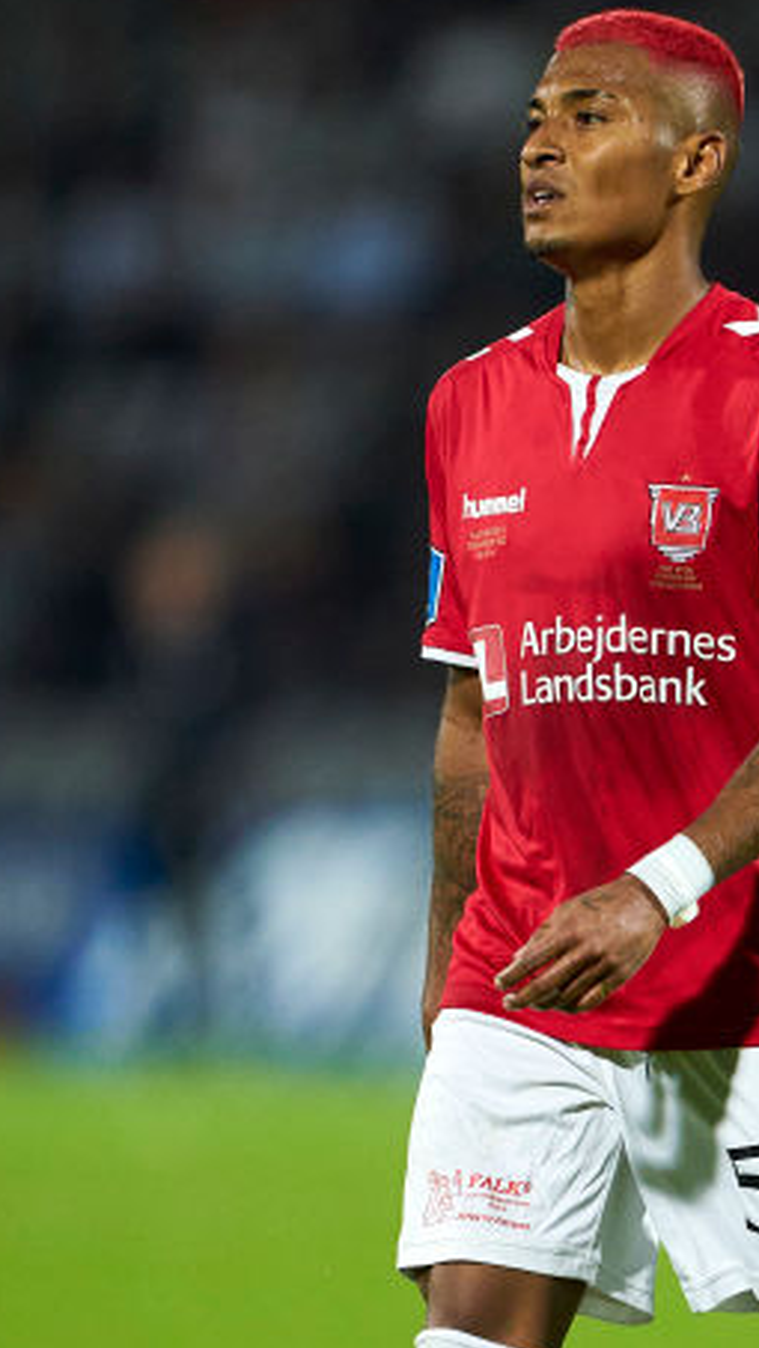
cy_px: 995
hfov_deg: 1.3
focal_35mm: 948
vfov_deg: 2.3
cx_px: 792
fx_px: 33899
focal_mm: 400
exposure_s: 1/1600
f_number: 2.8
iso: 3200
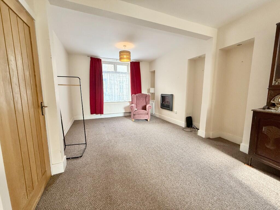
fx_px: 113
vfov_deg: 85.7
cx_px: 140
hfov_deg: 102.1
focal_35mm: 14
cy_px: 105
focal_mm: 2.22
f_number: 2.2
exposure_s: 1/99
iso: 250
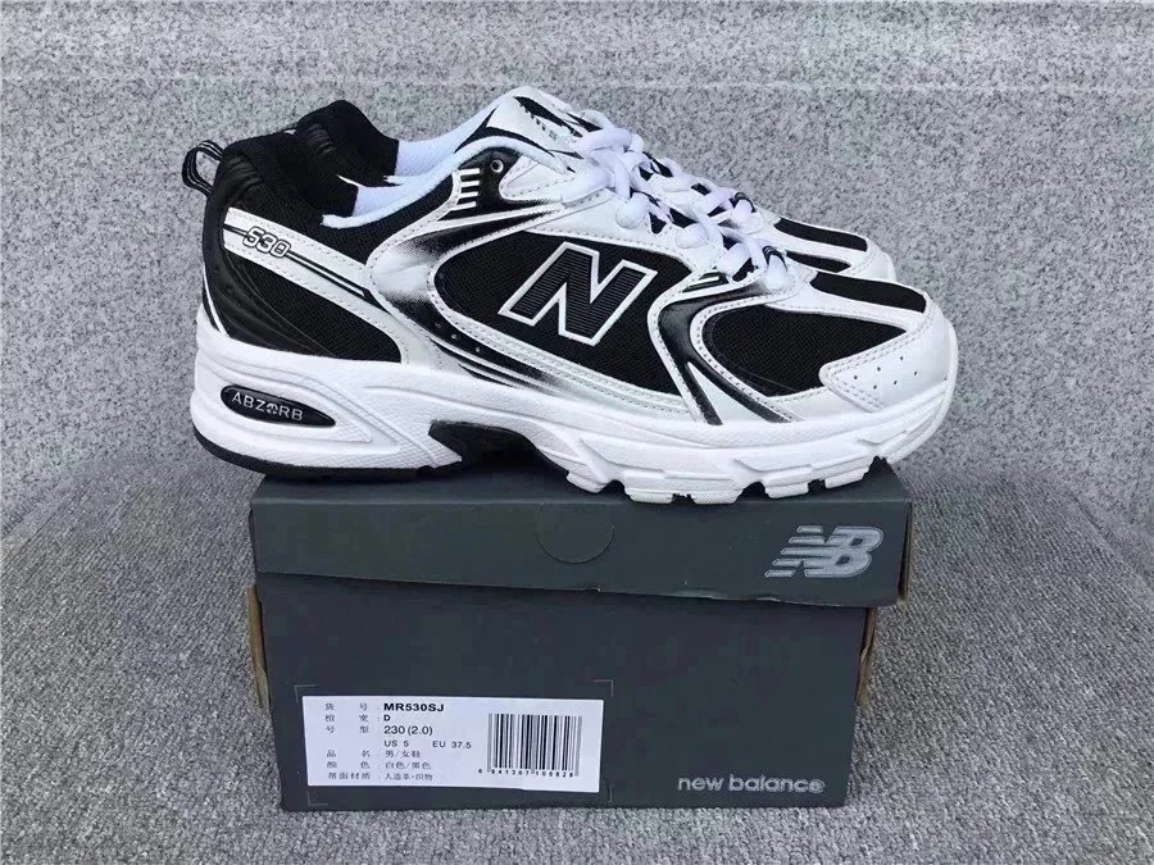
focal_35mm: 31
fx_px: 1033
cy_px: 432
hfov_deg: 58.4
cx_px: 577
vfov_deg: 45.4
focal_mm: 3.3
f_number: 2.4
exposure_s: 1/570
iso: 25
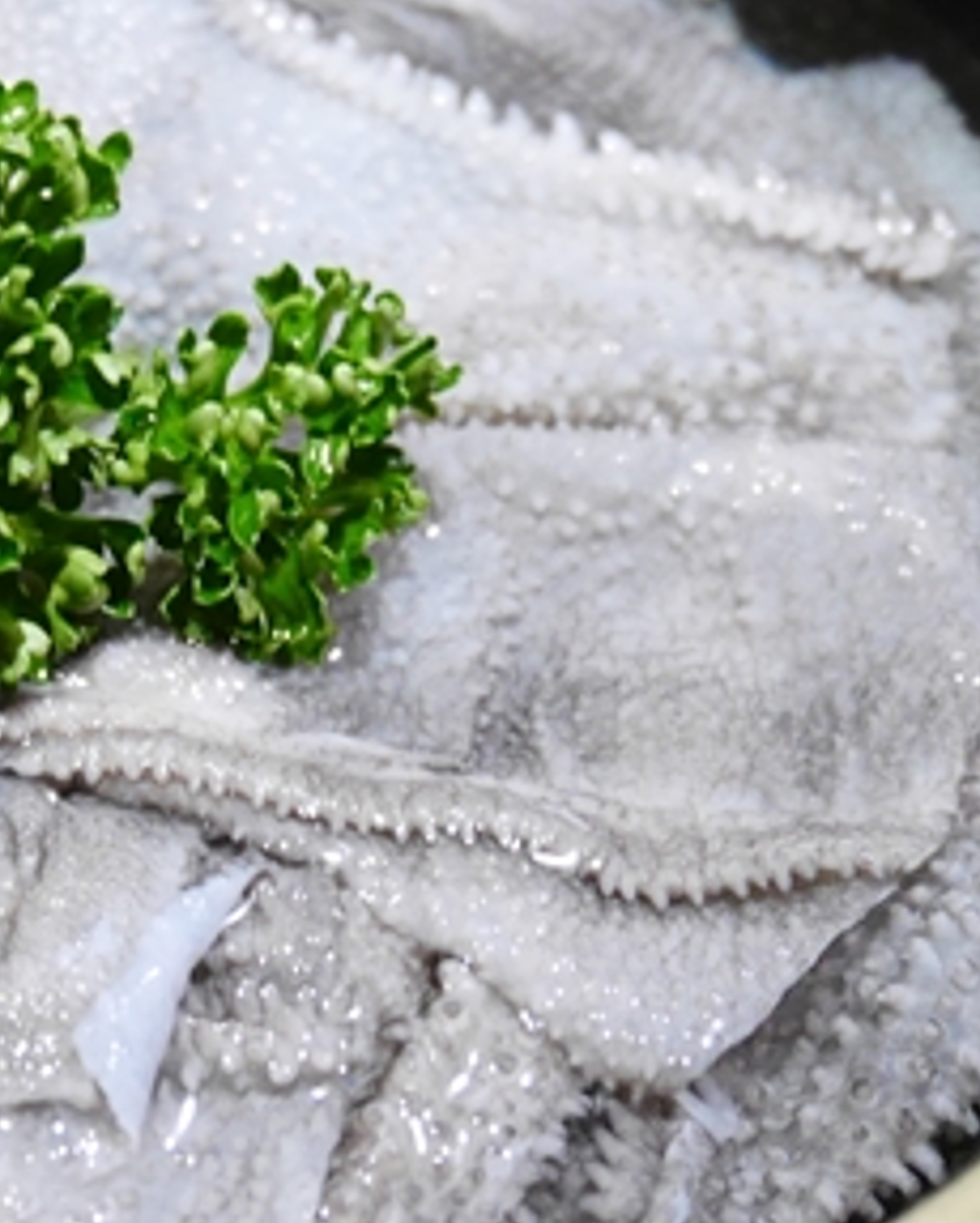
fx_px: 3115
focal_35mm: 86
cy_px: 541
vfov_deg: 22.2
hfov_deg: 17.5
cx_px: 47
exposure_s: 1/60
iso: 2500
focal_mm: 19
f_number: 4.5
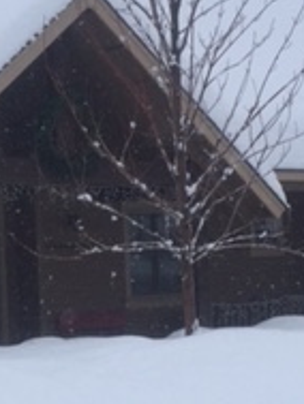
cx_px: 24
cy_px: 301
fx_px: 1146
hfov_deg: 14.9
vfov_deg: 19.9
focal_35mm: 98
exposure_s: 1/1276
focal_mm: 4.15
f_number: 2.2
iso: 32
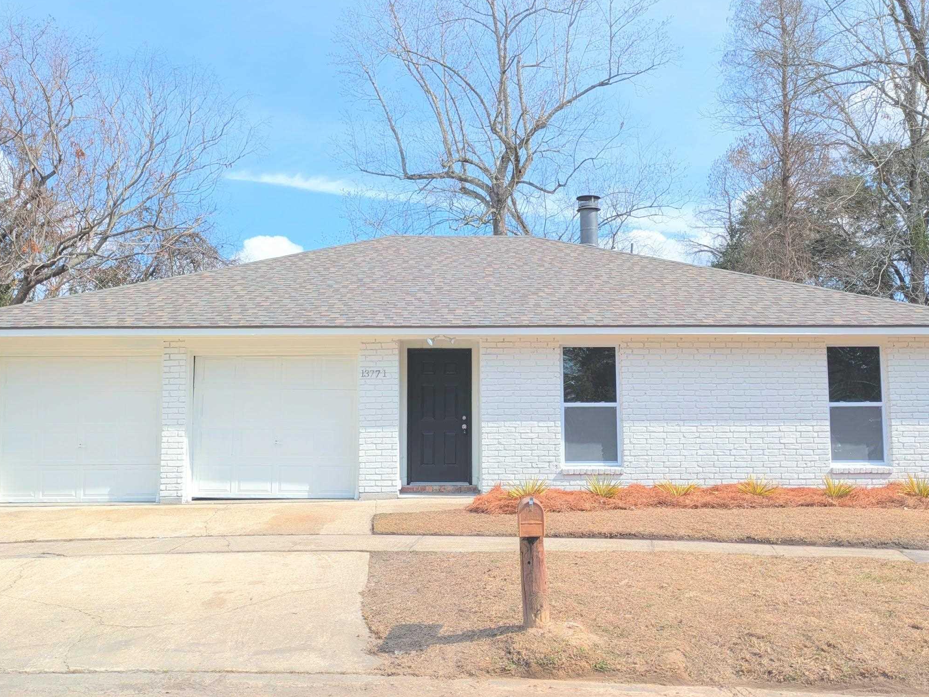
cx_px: 462
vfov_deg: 44.2
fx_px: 859
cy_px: 352
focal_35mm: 32
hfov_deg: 56.8
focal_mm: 5.43
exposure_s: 1/2155
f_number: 1.89
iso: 44
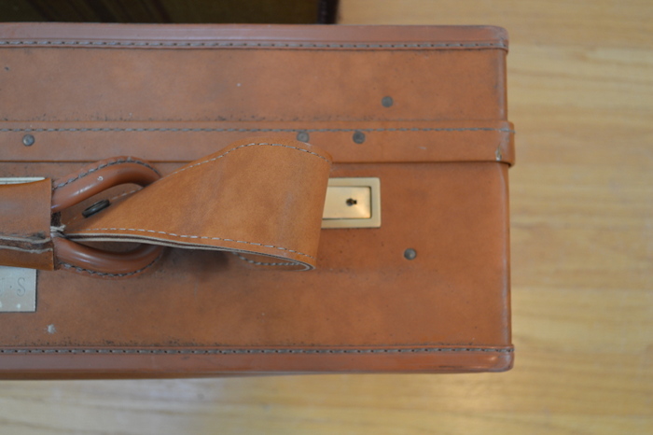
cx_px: 326
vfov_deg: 31.9
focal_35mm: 42
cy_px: 218
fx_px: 761
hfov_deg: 46.4
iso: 400
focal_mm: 28
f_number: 4.5
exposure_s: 1/25
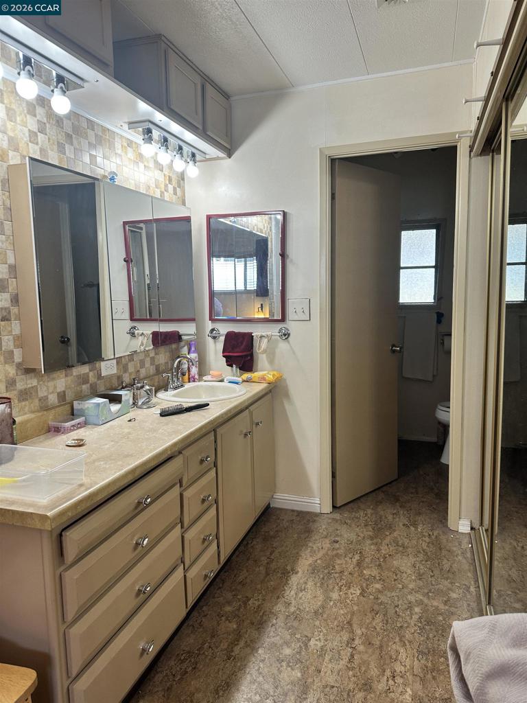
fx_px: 487
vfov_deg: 71.6
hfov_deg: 56.8
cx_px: 264
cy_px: 352
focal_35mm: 24
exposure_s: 1/60
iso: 125
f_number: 1.78
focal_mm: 6.86
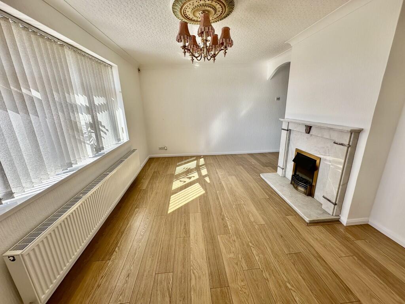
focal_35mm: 14
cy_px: 152
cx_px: 202
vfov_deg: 85.7
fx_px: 164
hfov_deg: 102.1
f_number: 2.2
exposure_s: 1/201
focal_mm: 2.22
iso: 40
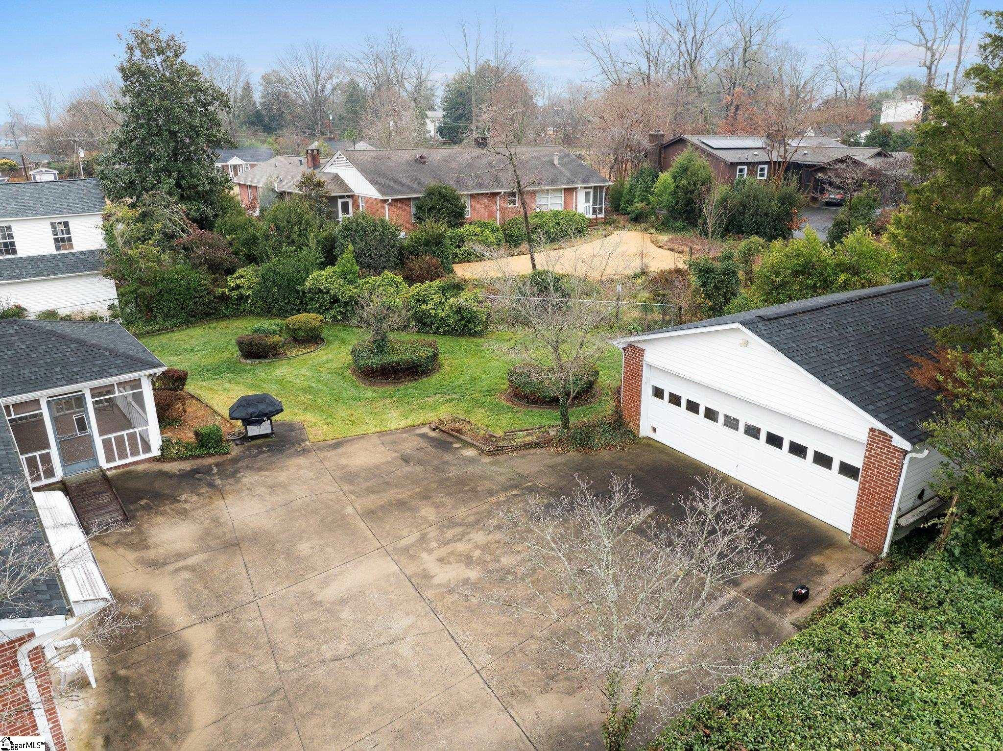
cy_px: 376
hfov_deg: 71.6
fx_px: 695
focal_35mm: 24
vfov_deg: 56.8
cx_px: 502
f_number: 4.5
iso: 100
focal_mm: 12.29
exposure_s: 1/8
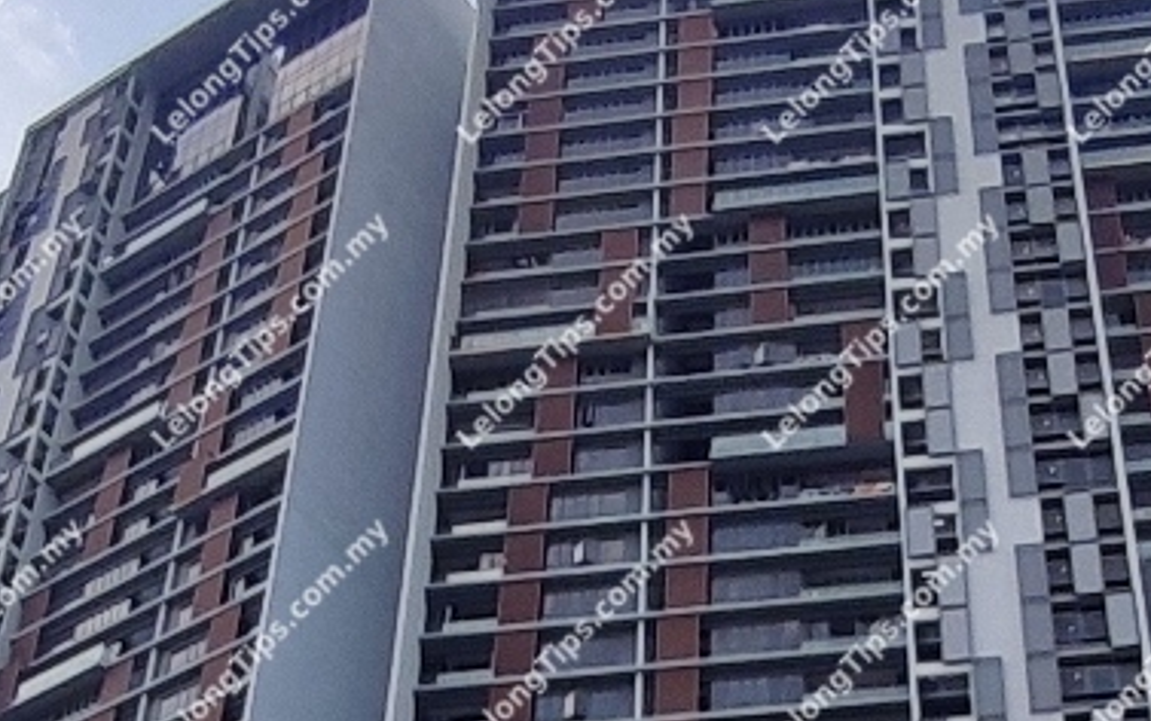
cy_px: 1019
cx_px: 830
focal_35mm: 57
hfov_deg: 35.1
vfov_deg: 20.2
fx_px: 1789
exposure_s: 1/912
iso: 50
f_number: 2.2
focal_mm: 1.65
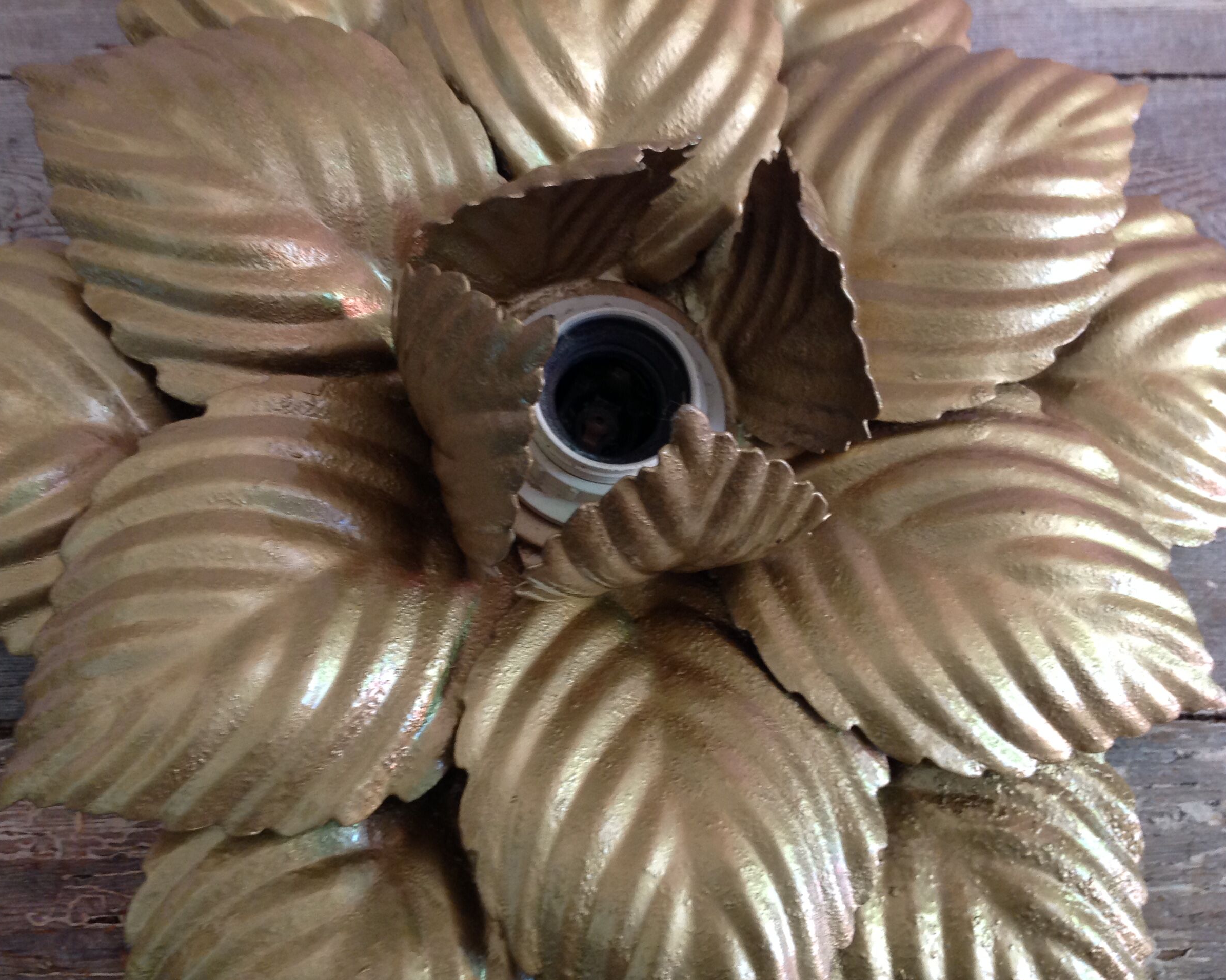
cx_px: 577
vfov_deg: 40.1
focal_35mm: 37
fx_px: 1343
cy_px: 495
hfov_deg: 49.1
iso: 160
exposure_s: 1/15
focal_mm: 4.28
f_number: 2.4
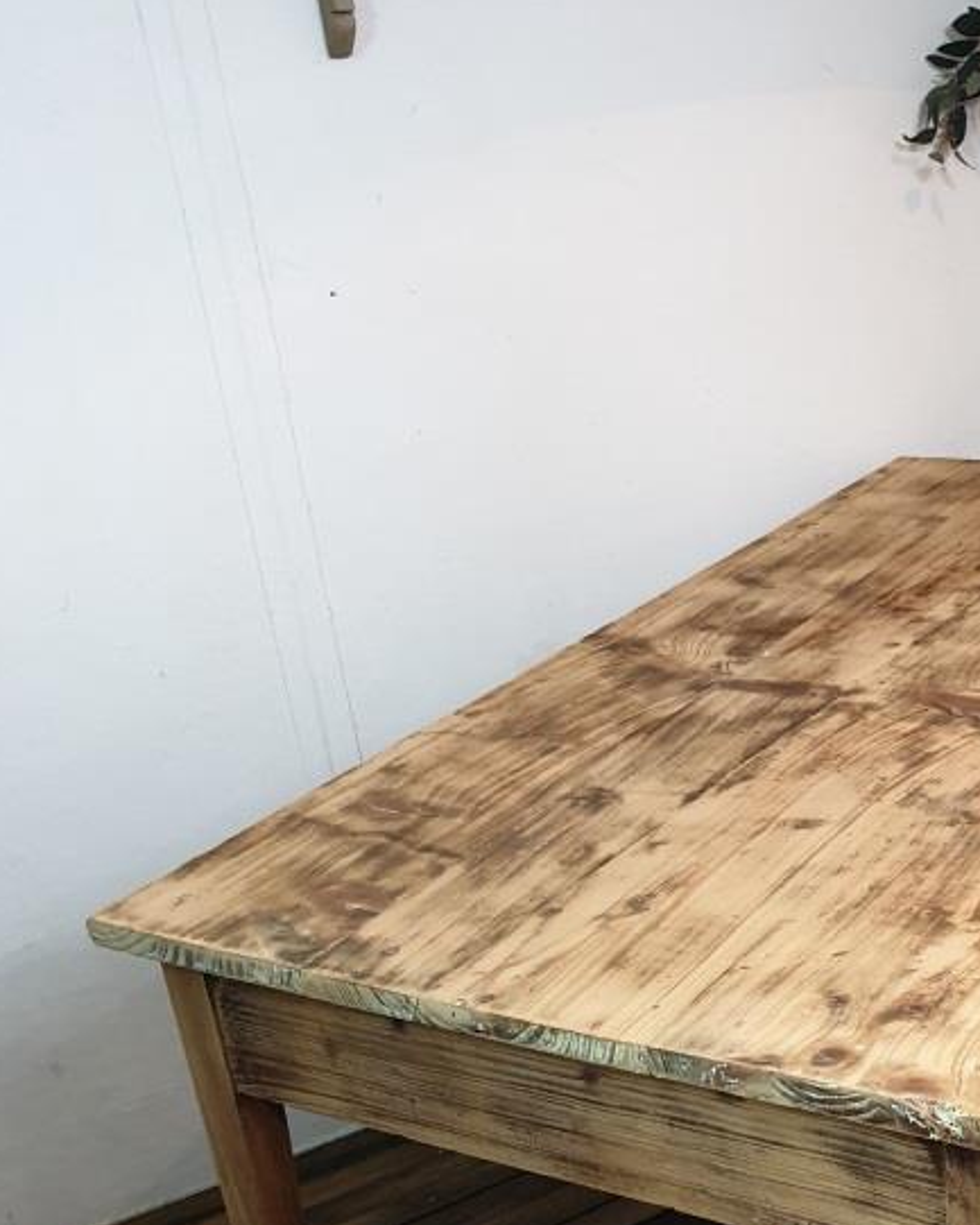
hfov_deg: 30.3
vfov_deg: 38.5
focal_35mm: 48
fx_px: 1740
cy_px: 788
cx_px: 856
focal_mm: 4.3
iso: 320
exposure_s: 1/25
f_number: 2.4
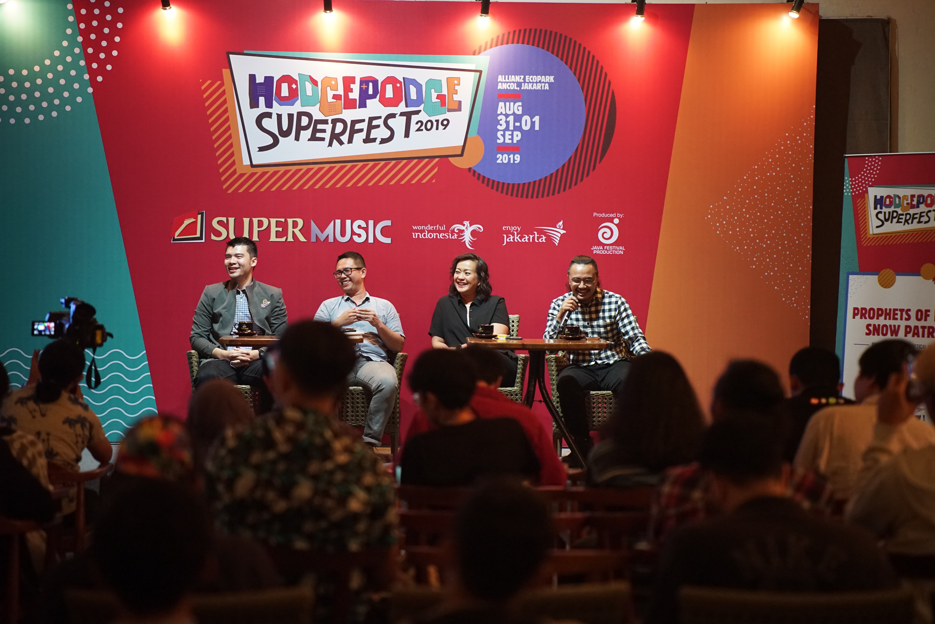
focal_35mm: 85
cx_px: 468
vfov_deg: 16.1
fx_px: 2207
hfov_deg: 23.9
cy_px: 312
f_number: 2
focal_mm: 85
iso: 3200
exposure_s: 1/200
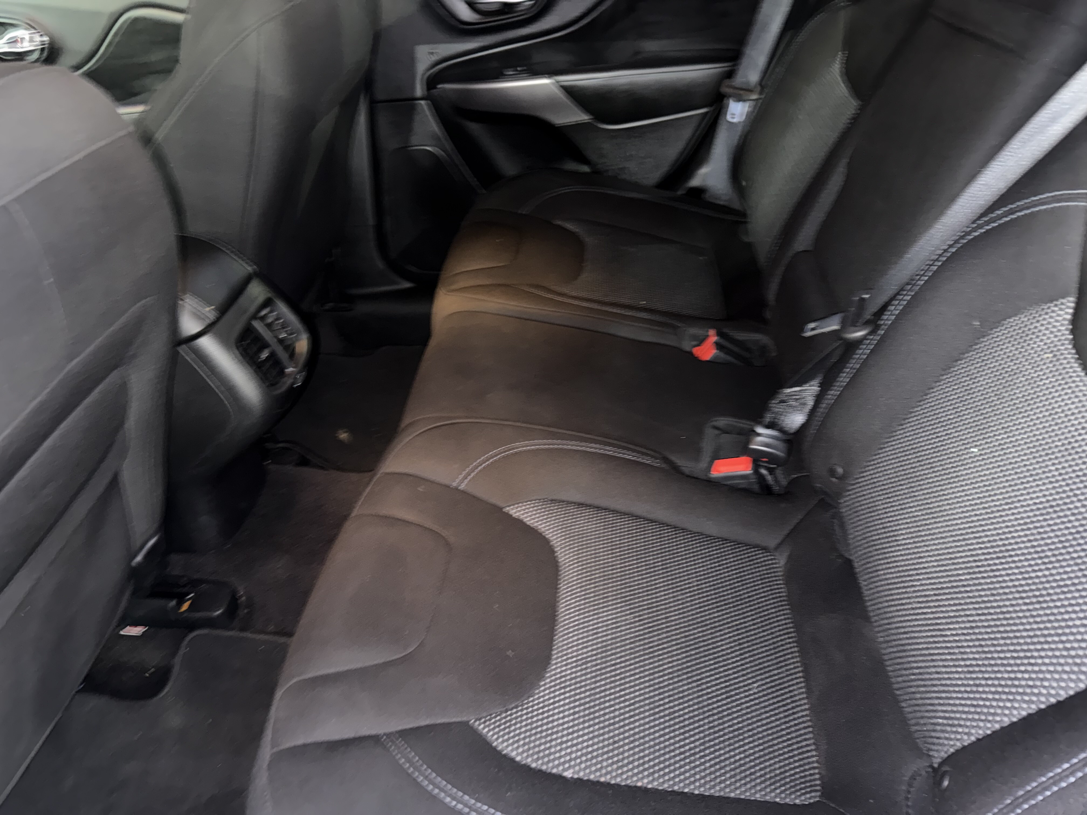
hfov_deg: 71.6
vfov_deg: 56.8
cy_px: 408
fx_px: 754
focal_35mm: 24
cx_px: 544
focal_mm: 6.76
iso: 320
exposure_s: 1/4
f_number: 1.78
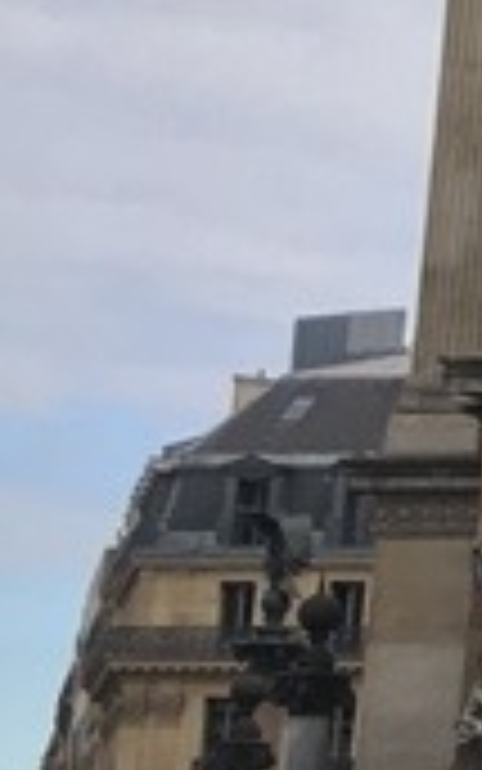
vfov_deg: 9.1
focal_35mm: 230
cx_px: 2842
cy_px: 180
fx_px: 4830
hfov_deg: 4.4
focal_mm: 4.15
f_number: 2.2
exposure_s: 1/818
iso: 25
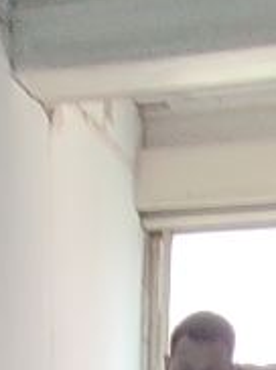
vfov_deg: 12.7
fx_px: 1002
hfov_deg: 15.7
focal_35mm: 94
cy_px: 1003
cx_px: 89
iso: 64
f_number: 2.2
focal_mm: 1.68
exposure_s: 1/25
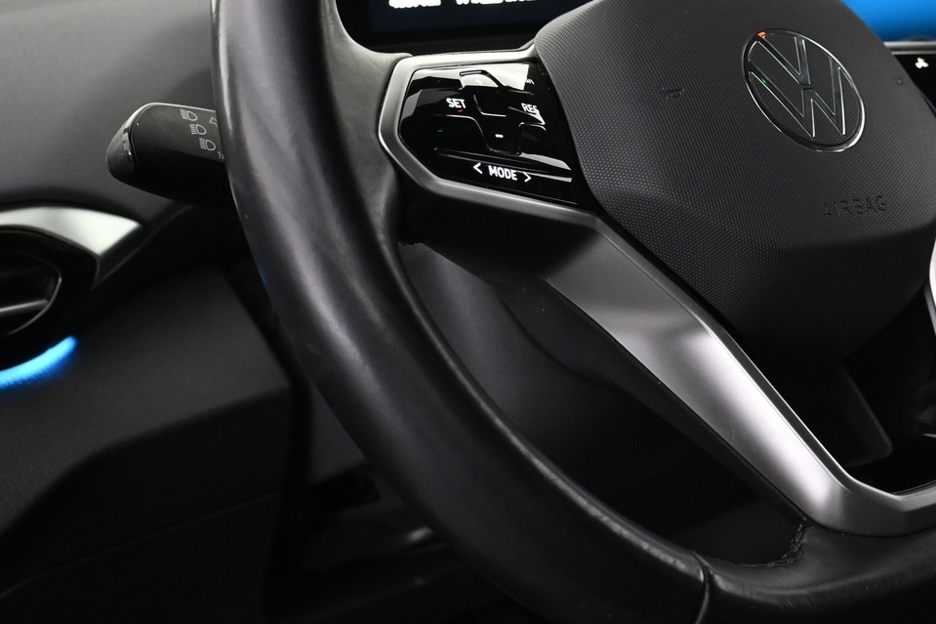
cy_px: 120
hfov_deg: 39.2
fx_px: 1285
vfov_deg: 26.7
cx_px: 673
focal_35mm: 49
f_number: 3.8
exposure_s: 1/25
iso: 1600
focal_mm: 19.5
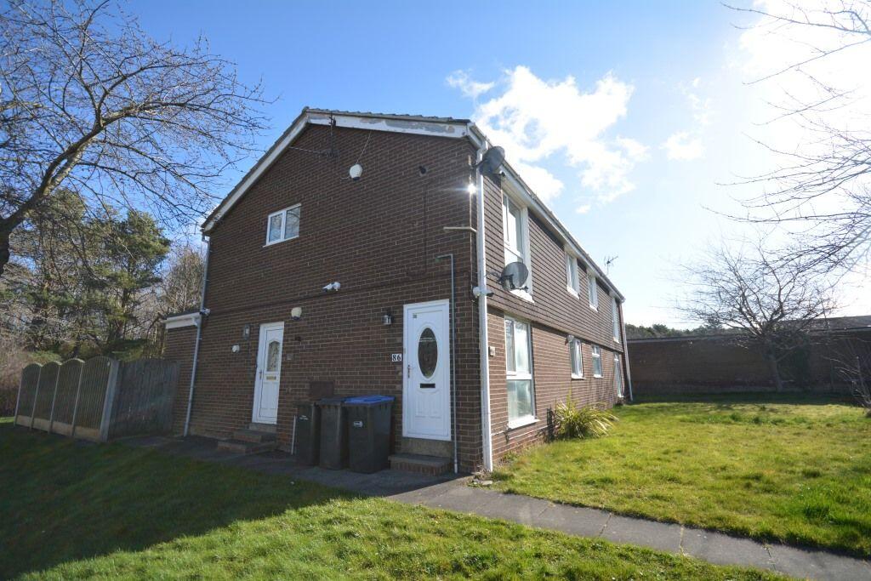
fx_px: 399
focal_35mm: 16
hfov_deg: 95.0
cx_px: 436
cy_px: 290
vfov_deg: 72.1
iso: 160
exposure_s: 1/250
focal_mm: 11
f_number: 8
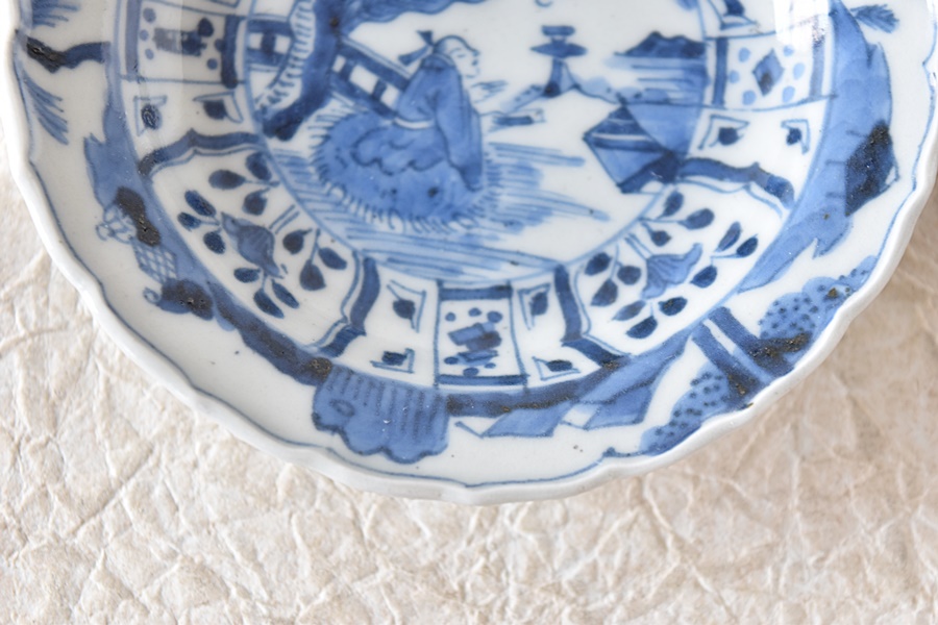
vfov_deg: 16.6
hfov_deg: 24.6
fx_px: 2149
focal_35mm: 82
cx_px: 469
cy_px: 312
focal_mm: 55
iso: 400
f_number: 5.6
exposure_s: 1/10
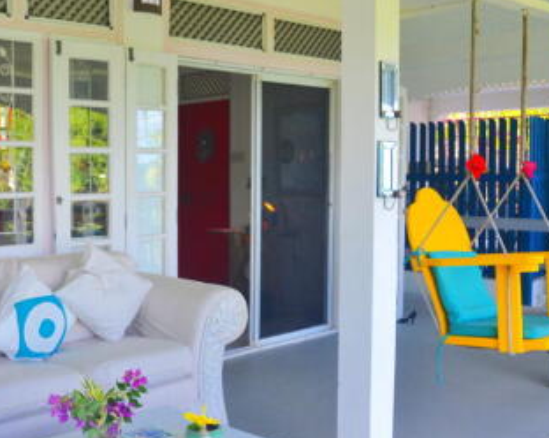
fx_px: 698
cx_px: 174
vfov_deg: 34.8
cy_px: 217
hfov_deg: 42.2
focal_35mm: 43
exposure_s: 1/125
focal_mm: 20
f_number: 5.6
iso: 220
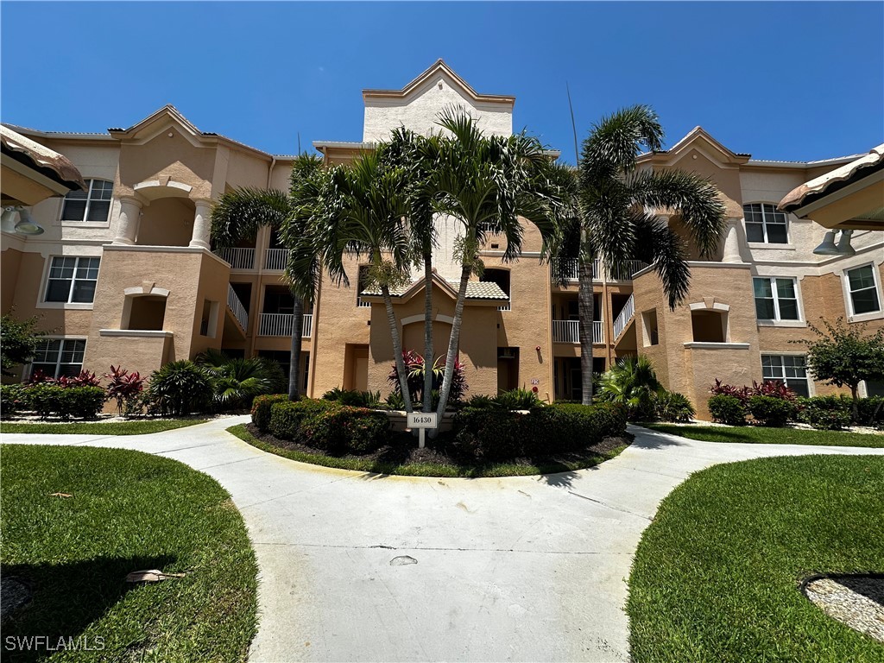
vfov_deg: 85.7
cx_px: 442
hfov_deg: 102.1
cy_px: 332
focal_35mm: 14
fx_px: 358
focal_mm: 2.22
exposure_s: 1/1511
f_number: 2.2
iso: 50
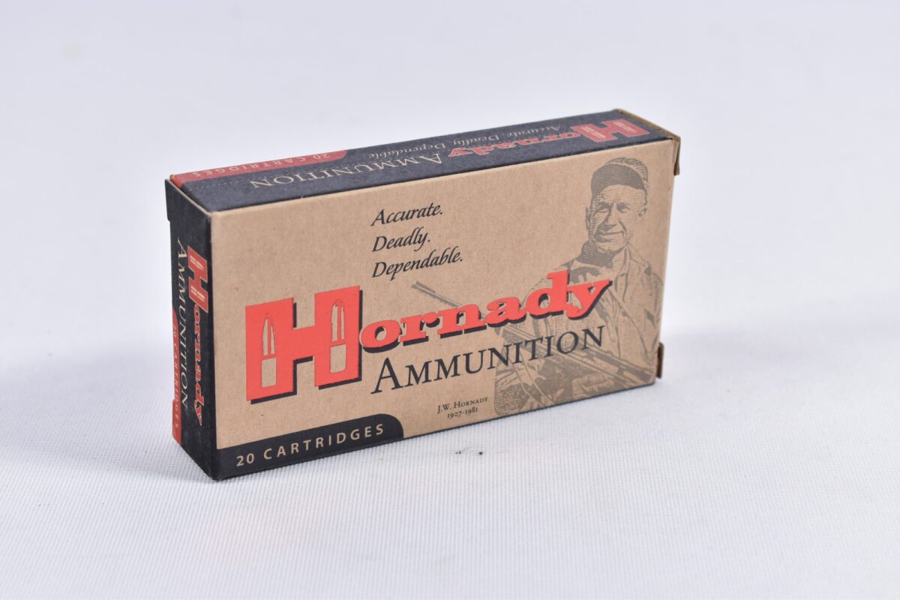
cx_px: 450
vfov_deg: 16.6
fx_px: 2062
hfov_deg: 24.6
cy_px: 300
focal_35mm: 82
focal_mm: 55
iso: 640
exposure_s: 1/50
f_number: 5.6
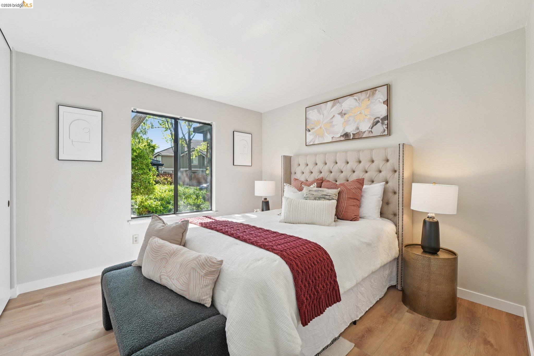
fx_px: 208
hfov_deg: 104.3
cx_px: 267
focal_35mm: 14
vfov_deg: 81.2
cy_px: 178
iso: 640
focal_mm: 14
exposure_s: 1/40
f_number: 8
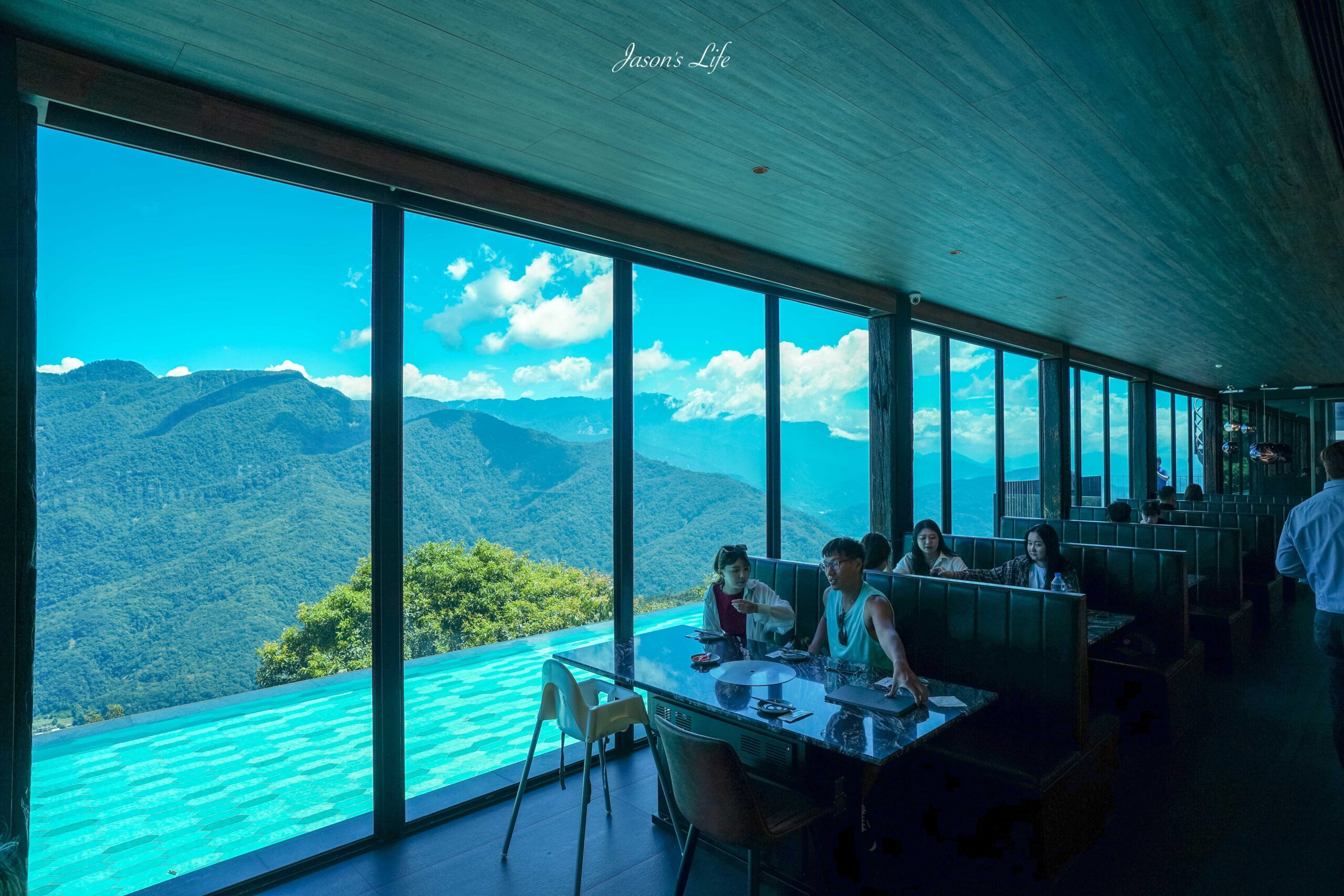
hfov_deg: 84.0
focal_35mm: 20
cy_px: 448
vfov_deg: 61.9
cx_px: 672
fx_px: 747
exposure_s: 1/200
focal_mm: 20
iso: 100
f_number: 5.6
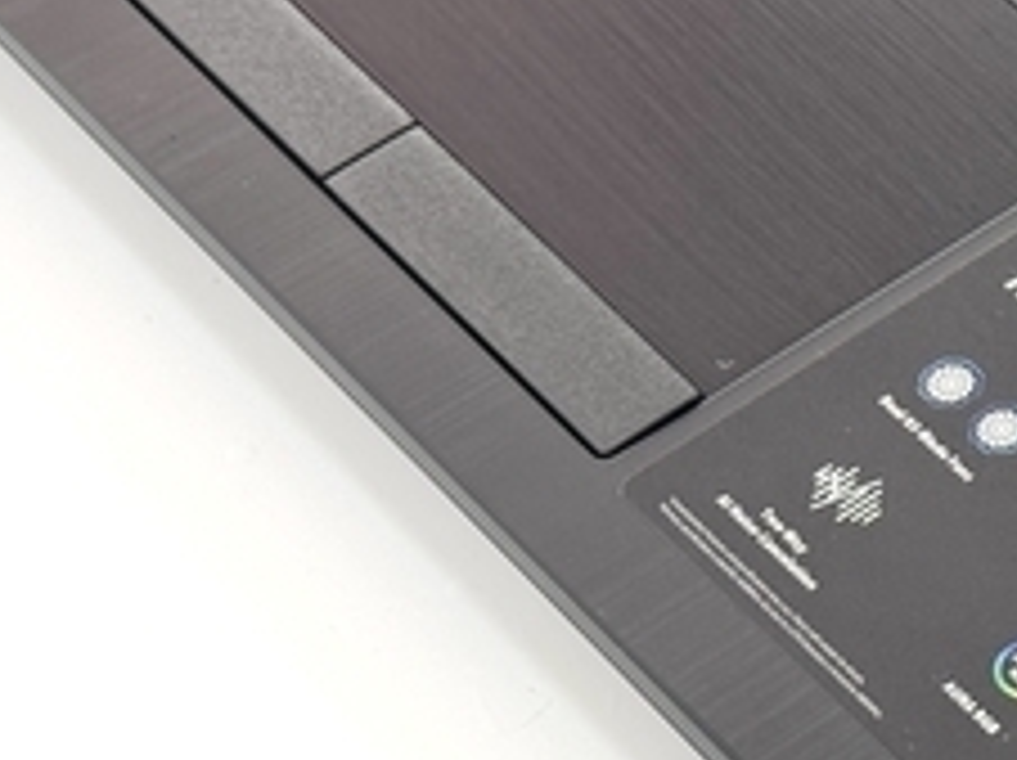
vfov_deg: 8.7
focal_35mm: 170
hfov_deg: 11.3
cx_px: 1440
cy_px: 184
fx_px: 4989
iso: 100
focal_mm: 6.76
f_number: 1.78
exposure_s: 1/105
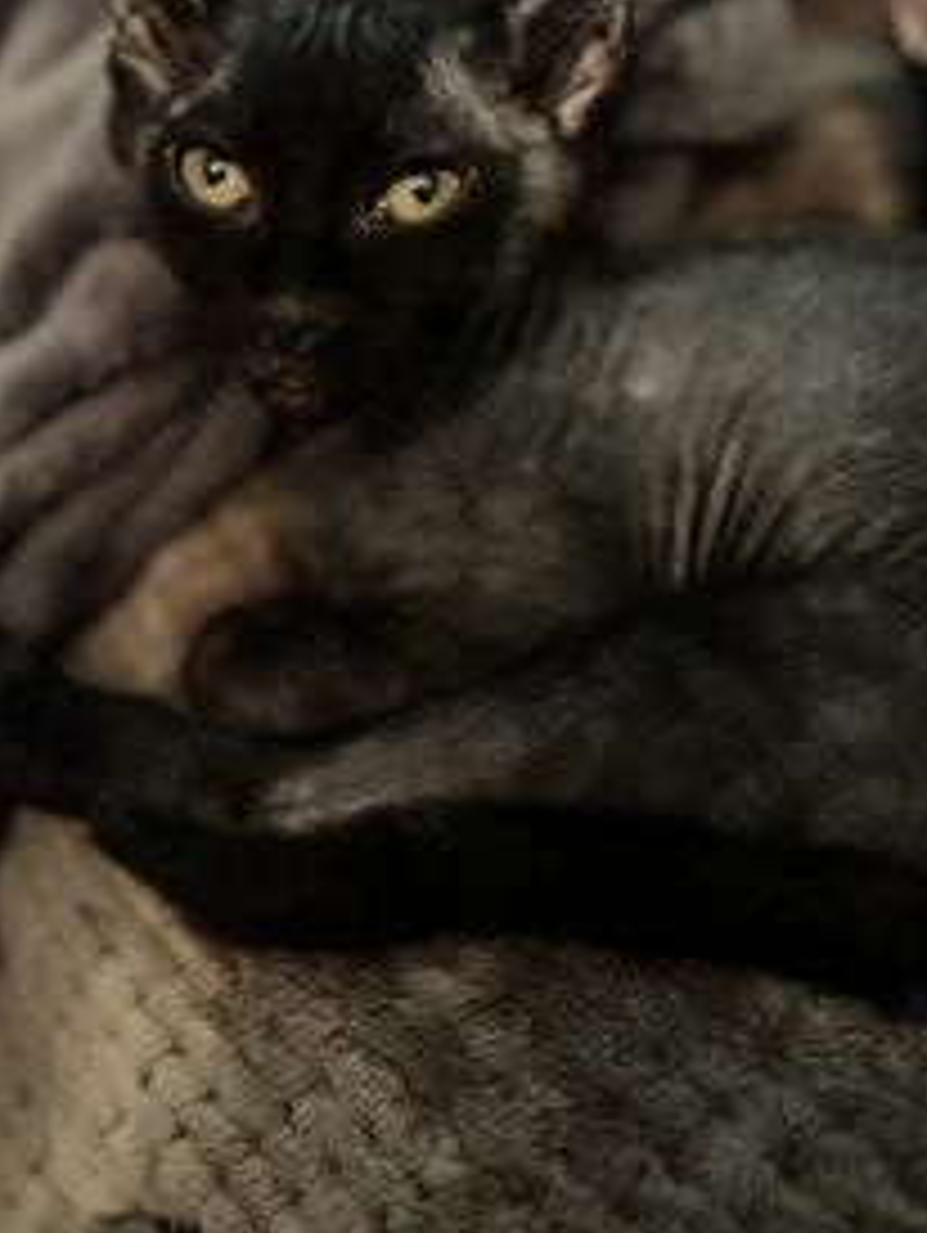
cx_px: 378
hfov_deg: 40.6
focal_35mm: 35
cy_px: 454
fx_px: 1248
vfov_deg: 52.0
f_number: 1.78
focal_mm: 6.76
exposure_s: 1/25
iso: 1600
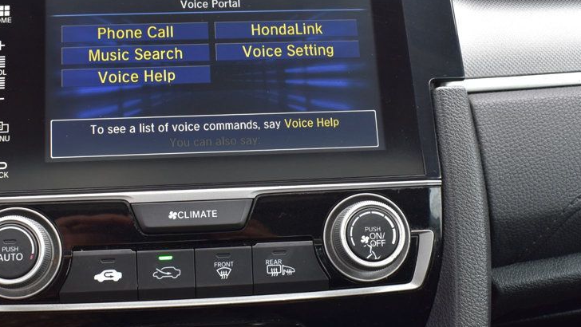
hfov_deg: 39.1
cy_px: 173
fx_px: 817
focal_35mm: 53
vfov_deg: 22.7
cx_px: 245
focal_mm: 24
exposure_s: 1/40
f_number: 7.1
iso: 400
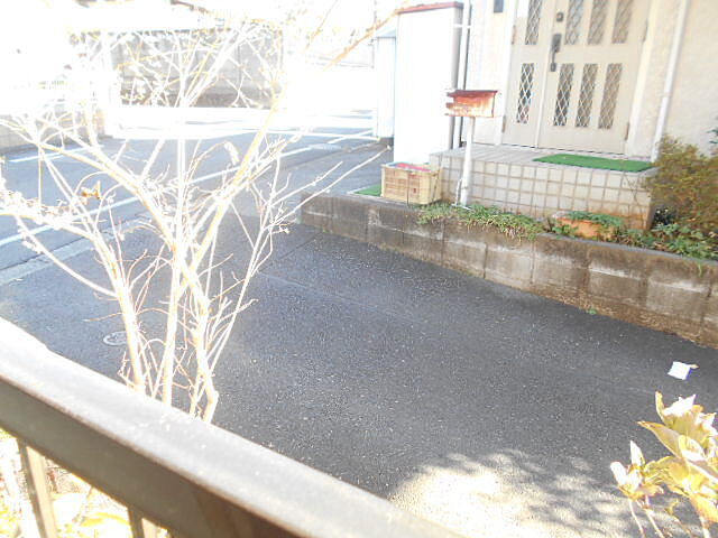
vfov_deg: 53.1
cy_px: 269
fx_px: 539
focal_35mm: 26
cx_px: 359
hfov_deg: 67.3
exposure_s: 1/40
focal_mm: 4.6
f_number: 3.2
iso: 80
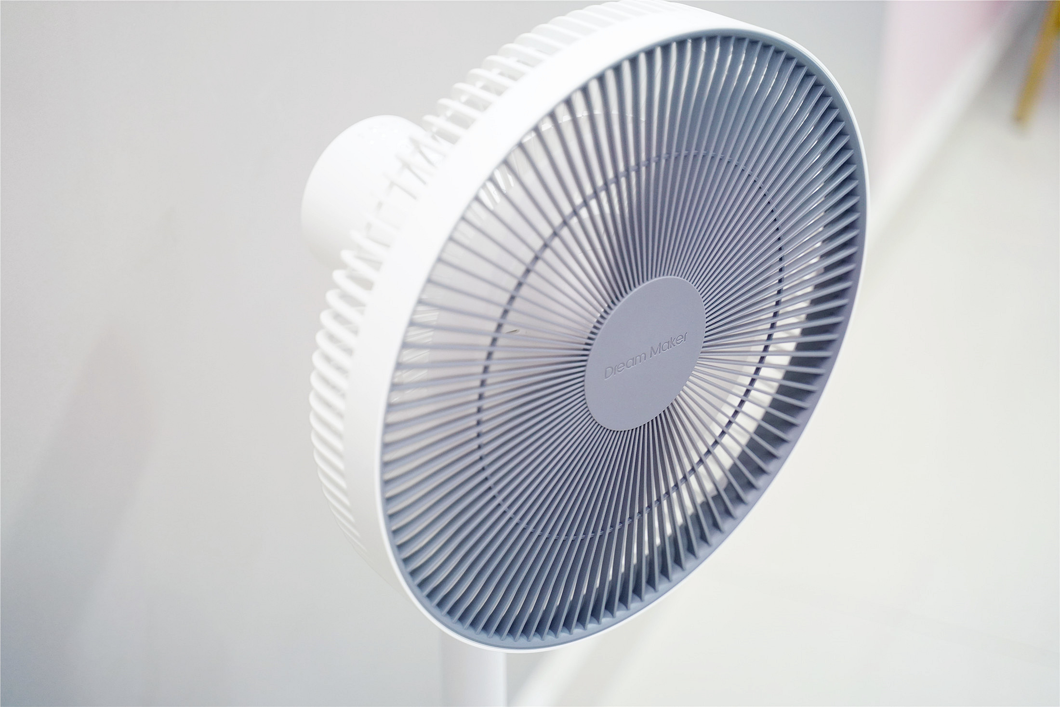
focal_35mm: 69
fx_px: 2032
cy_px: 354
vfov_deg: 19.7
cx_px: 530
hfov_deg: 29.2
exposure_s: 1/50
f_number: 3.2
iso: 1600
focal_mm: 69
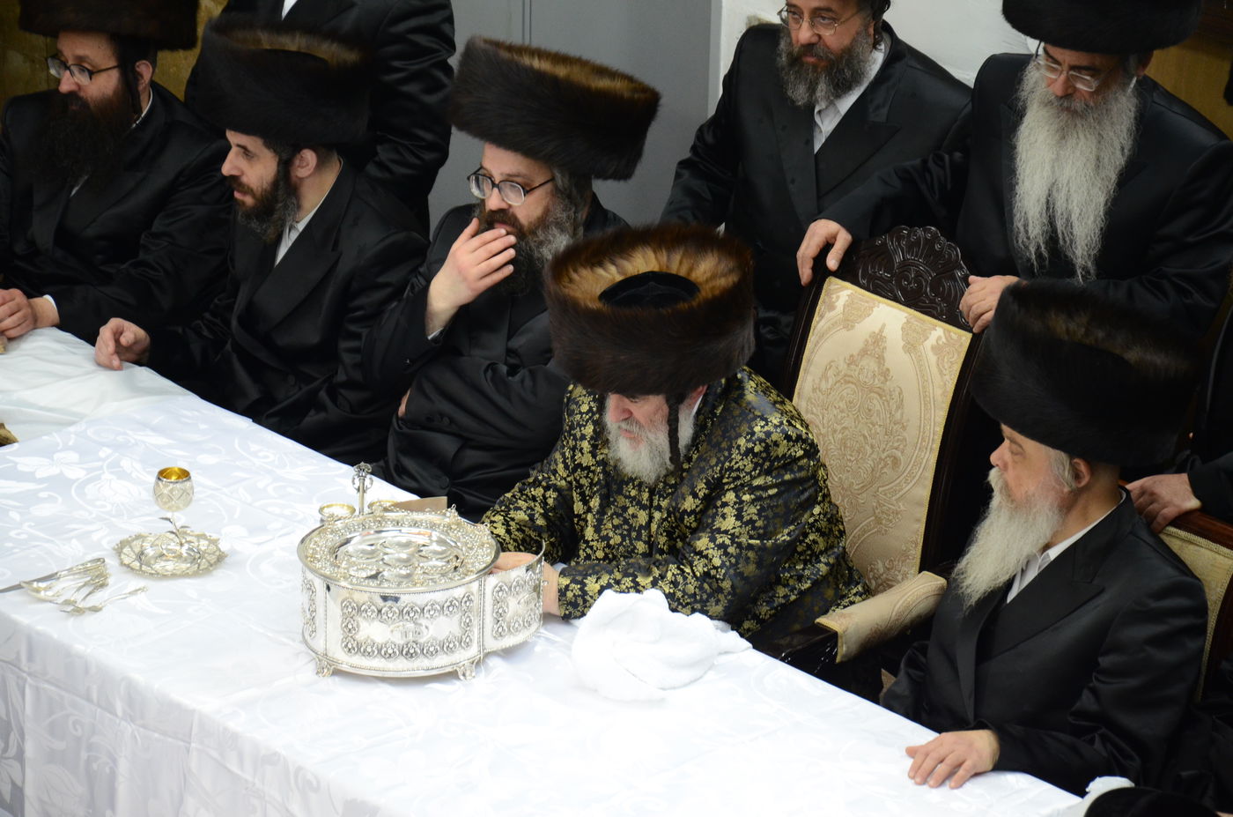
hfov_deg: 13.1
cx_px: 616
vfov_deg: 8.7
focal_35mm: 158
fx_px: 5383
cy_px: 408
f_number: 5.6
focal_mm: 105
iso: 1250
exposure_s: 1/30
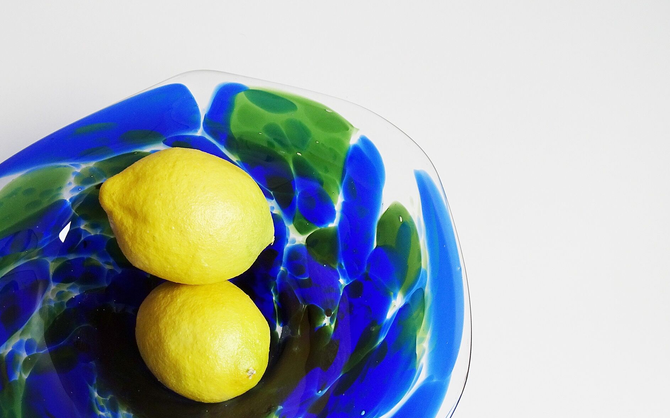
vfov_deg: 34.5
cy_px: 318
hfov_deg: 53.0
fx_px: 657
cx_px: 224
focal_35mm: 36
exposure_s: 1/40
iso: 80
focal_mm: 4.1
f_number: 3.5
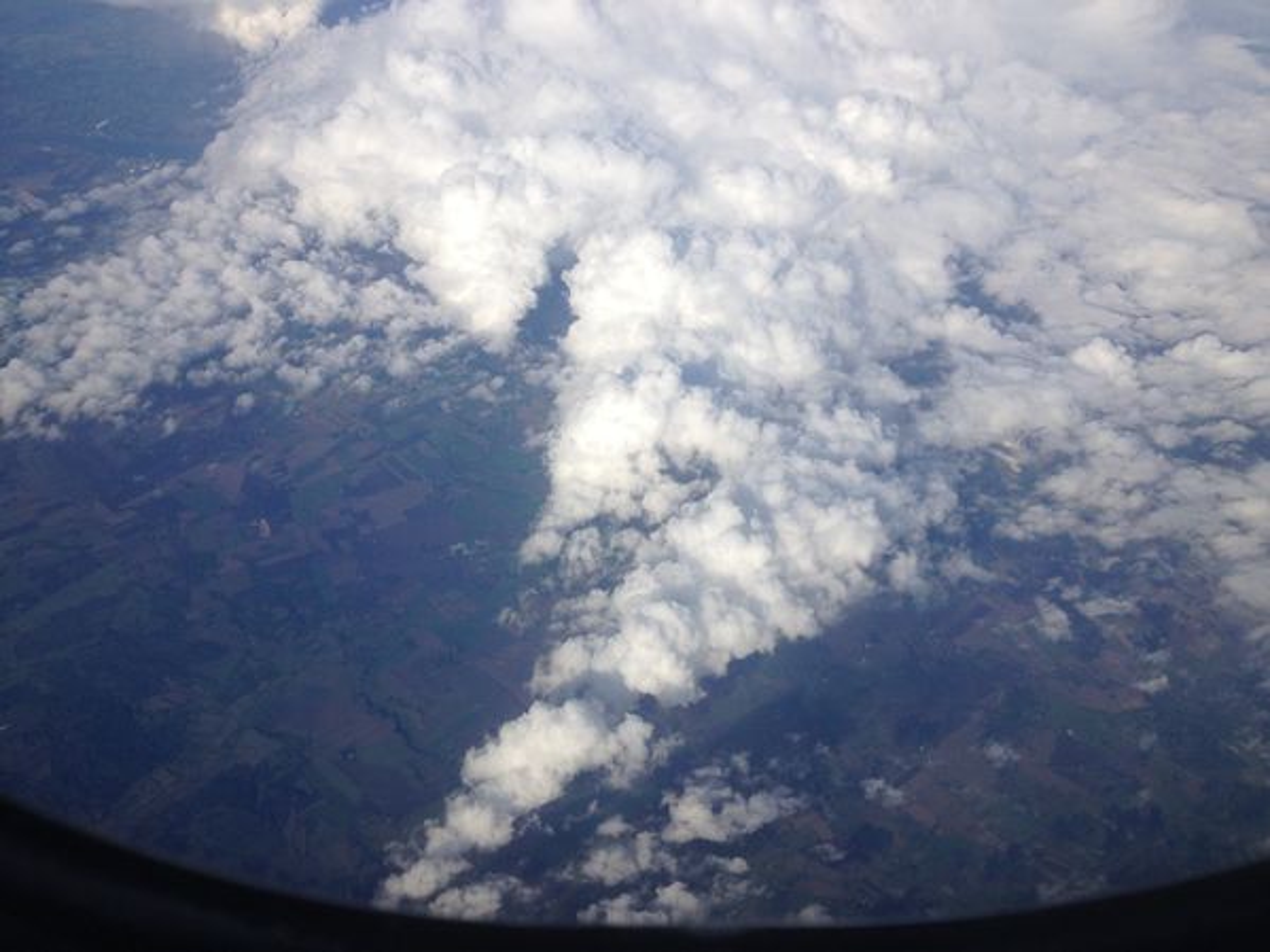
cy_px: 476
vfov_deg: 40.7
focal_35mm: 35
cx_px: 635
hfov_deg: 52.6
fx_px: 1284
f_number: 2.4
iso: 50
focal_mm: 4.28
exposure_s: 1/3460
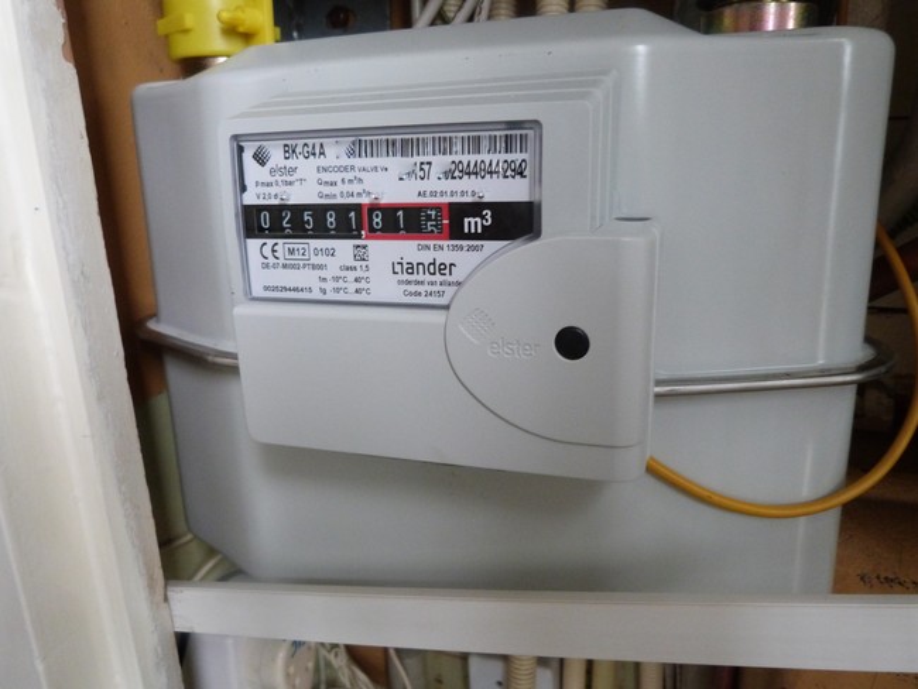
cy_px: 344
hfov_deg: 69.4
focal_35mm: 25
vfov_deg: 54.9
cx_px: 459
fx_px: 663
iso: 400
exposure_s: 1/20
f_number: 2.8
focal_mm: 4.5
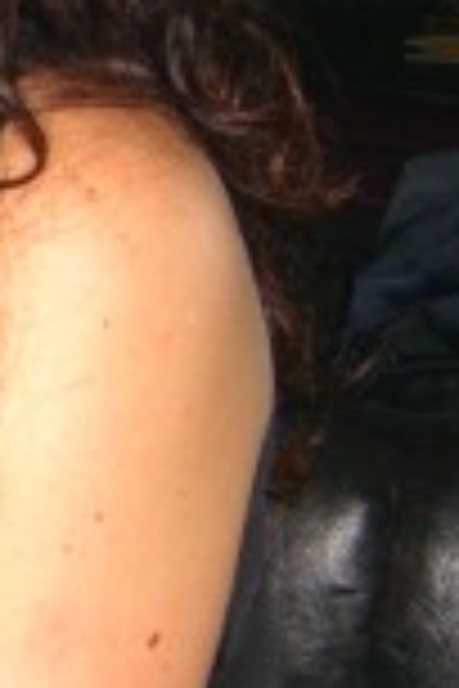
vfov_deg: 13.1
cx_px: -369
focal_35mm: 155
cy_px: 22
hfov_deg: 8.5
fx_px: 2964
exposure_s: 1/60
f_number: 2.8
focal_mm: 7.9
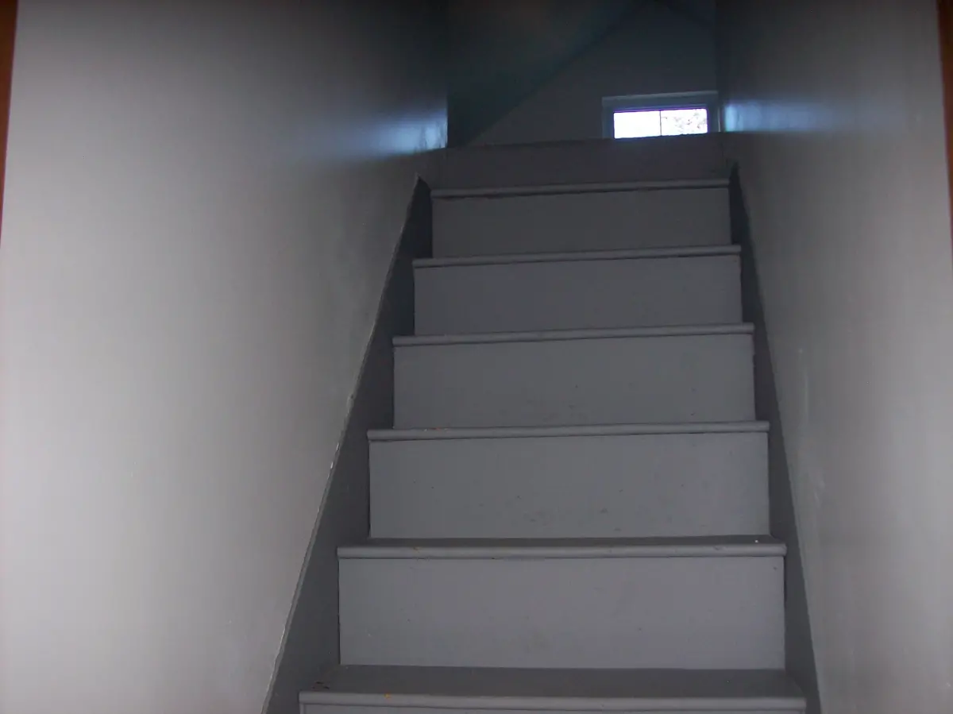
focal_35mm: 36
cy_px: 357
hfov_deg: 51.4
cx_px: 476
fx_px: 991
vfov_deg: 39.6
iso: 80
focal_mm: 6
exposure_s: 1/64
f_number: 2.7
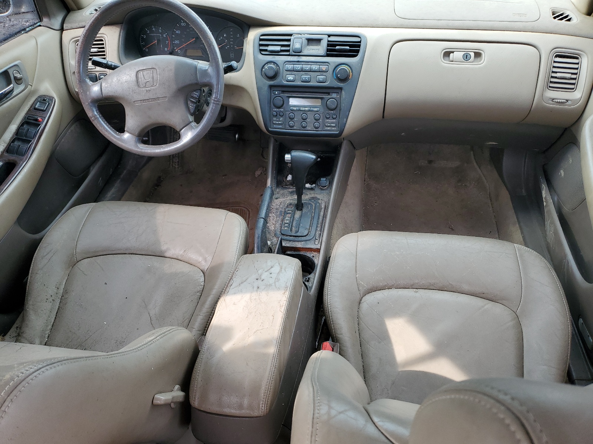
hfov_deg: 67.3
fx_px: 445
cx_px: 296
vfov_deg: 53.1
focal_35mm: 26
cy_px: 222
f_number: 1.5
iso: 50
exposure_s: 1/182
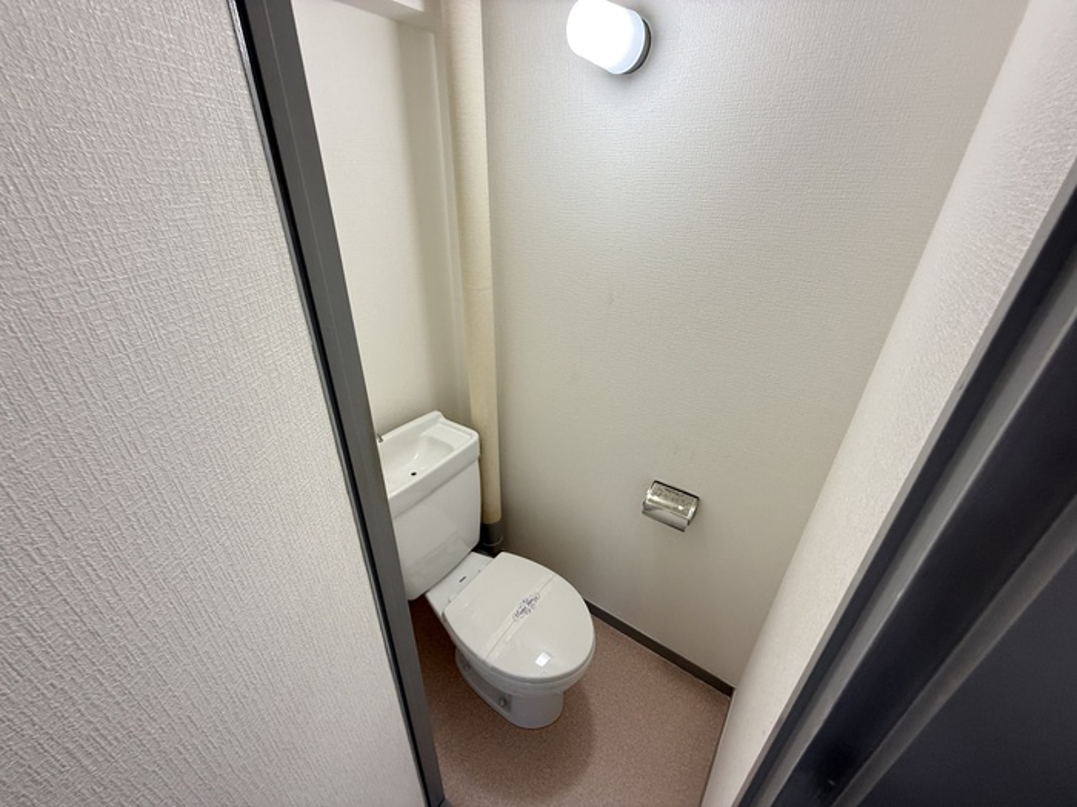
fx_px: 436
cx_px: 538
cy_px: 404
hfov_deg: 102.1
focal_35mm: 14
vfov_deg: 85.7
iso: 200
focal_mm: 2.22
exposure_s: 1/60
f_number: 2.2
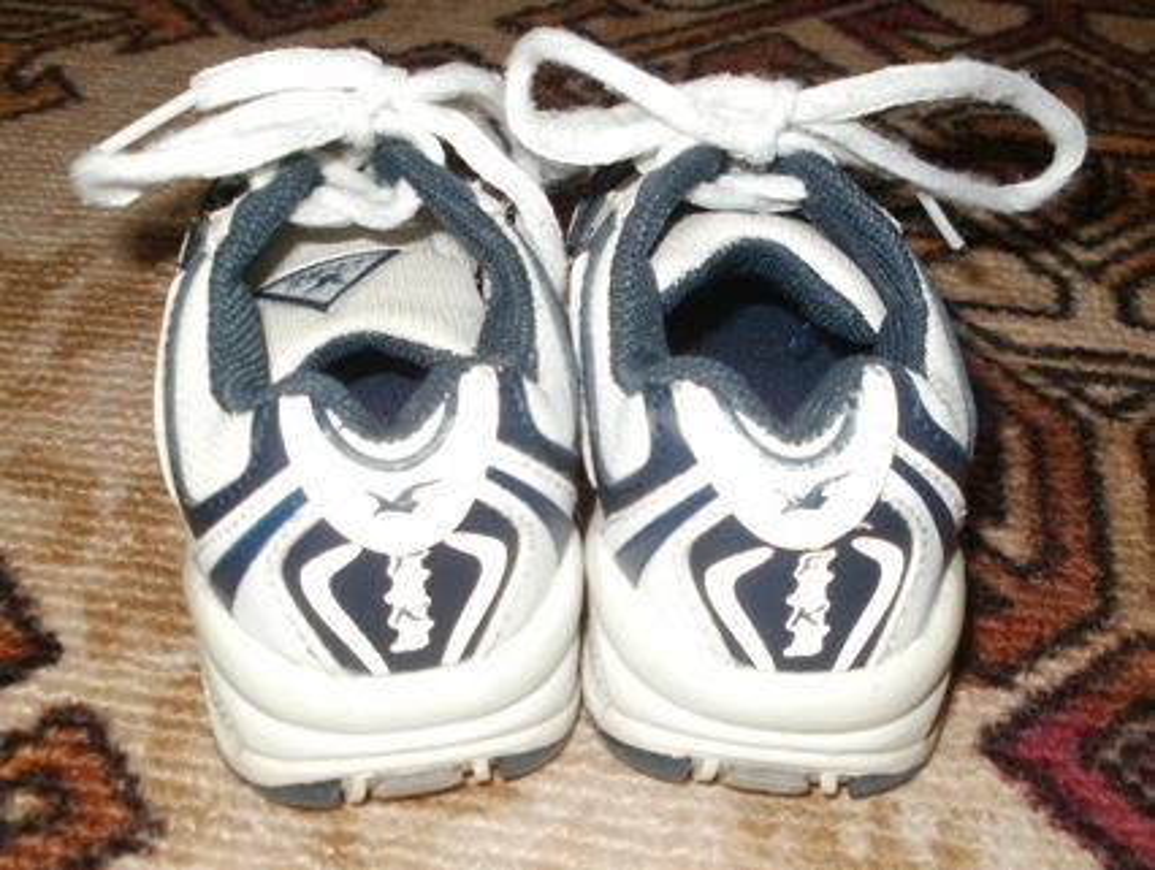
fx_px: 1203
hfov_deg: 51.3
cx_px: 578
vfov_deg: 39.8
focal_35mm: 36
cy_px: 435
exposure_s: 1/30
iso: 125
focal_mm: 6.3
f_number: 3.5
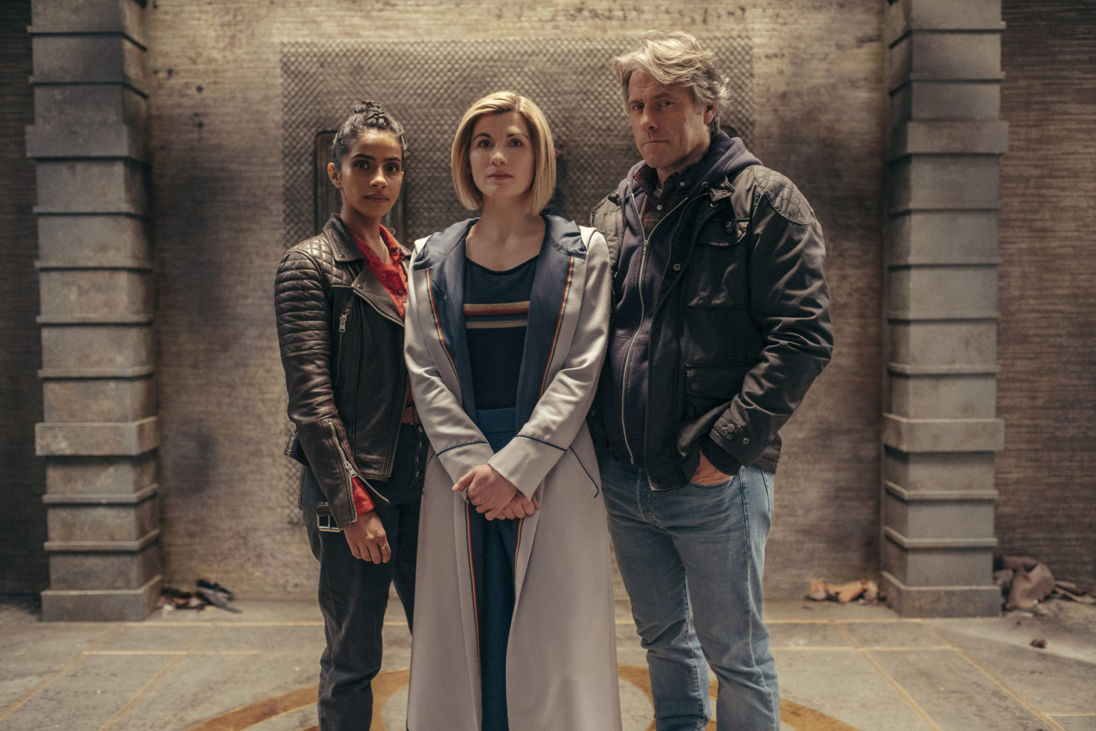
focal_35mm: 35
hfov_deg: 54.4
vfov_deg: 37.9
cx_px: 548
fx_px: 1065
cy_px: 366
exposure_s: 1/125
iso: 1600
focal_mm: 35
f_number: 2.2
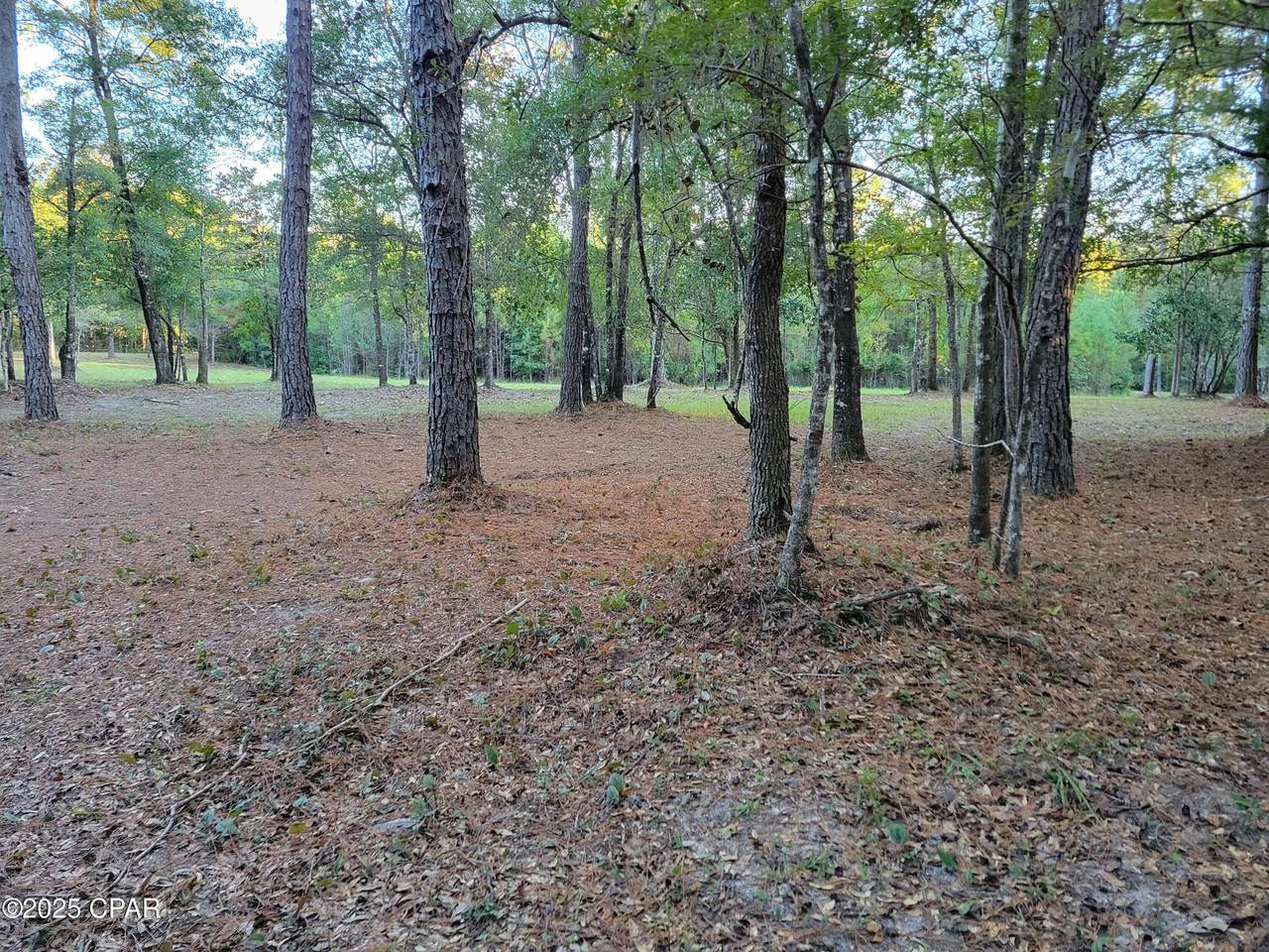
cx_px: 634
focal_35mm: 26
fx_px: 953
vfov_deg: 53.1
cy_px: 476
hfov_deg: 67.3
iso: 250
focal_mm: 5.4
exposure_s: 1/120
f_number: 1.8
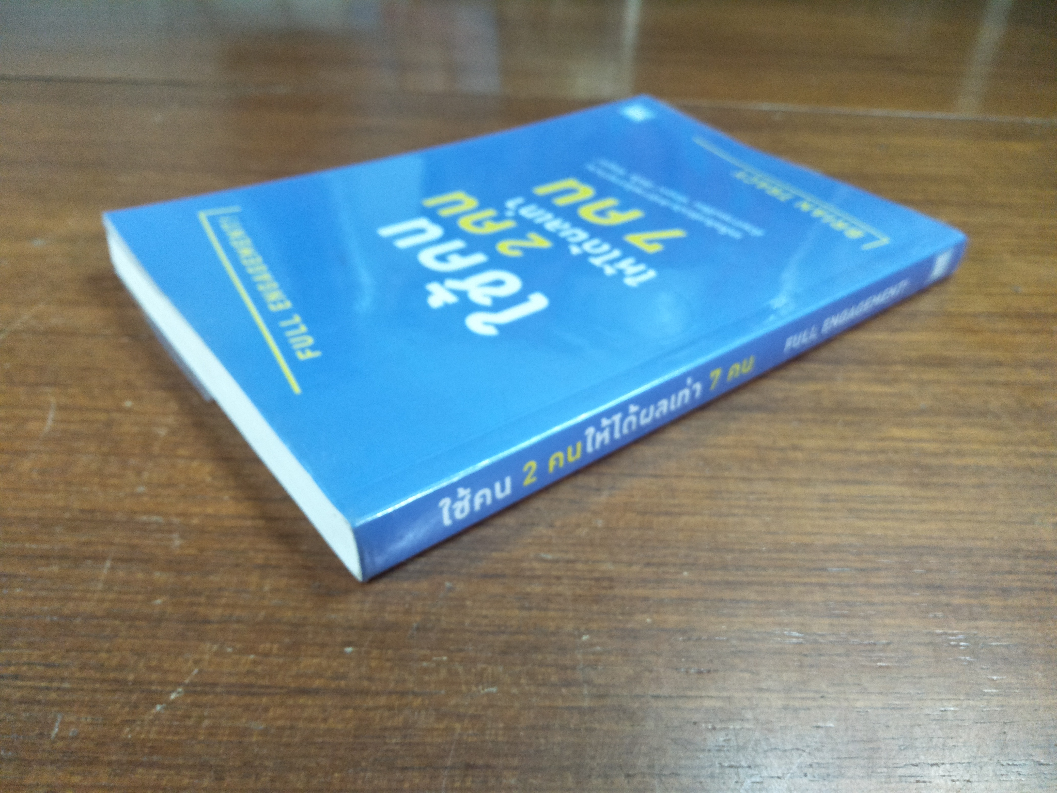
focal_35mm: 20
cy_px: 396
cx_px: 528
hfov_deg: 81.7
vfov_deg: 66.0
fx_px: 611
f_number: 2.2
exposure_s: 1/33
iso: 439
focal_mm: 3.46
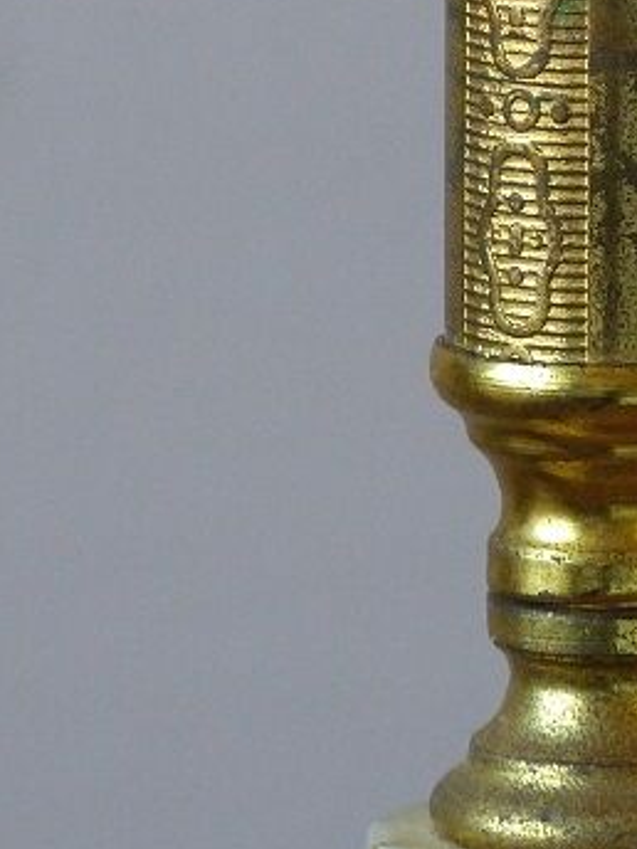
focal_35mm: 961
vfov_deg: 2.1
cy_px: -262
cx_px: 686
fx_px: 23579
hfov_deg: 1.5
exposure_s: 1/80
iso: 200
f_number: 2.8
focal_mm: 55.7
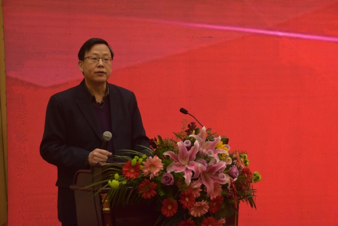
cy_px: 113
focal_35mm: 90
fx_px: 845
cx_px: 169
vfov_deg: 15.2
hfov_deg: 22.6
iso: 800
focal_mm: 60
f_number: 5
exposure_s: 1/60
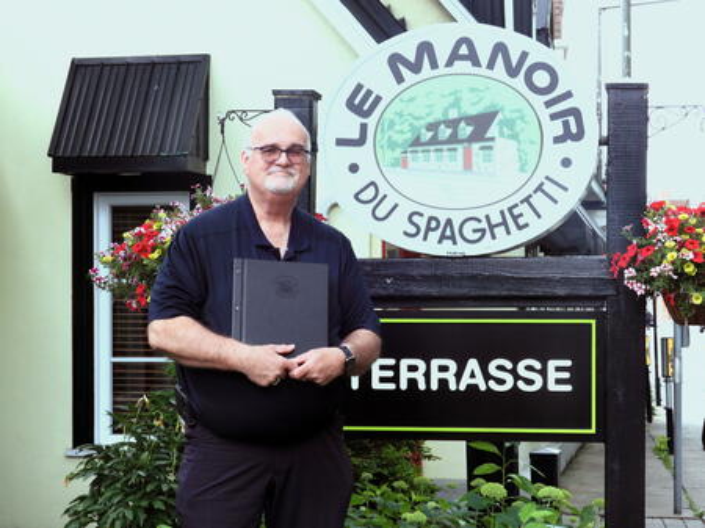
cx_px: 352
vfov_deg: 17.3
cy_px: 264
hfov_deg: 23.0
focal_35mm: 85
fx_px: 1730
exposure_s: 1/50
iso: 100
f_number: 5
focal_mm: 15.3
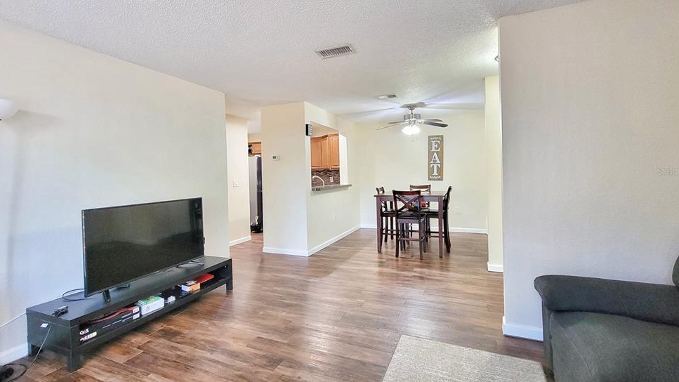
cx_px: 340
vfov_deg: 70.3
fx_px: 270
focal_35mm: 15
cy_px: 171
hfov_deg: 103.0
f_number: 2.2
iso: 500
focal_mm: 2.2
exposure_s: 1/30
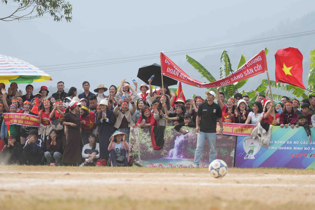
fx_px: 1540
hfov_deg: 11.7
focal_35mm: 176
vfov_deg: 7.8
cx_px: 158
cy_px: 105
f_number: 5
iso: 200
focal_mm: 176
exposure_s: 1/640
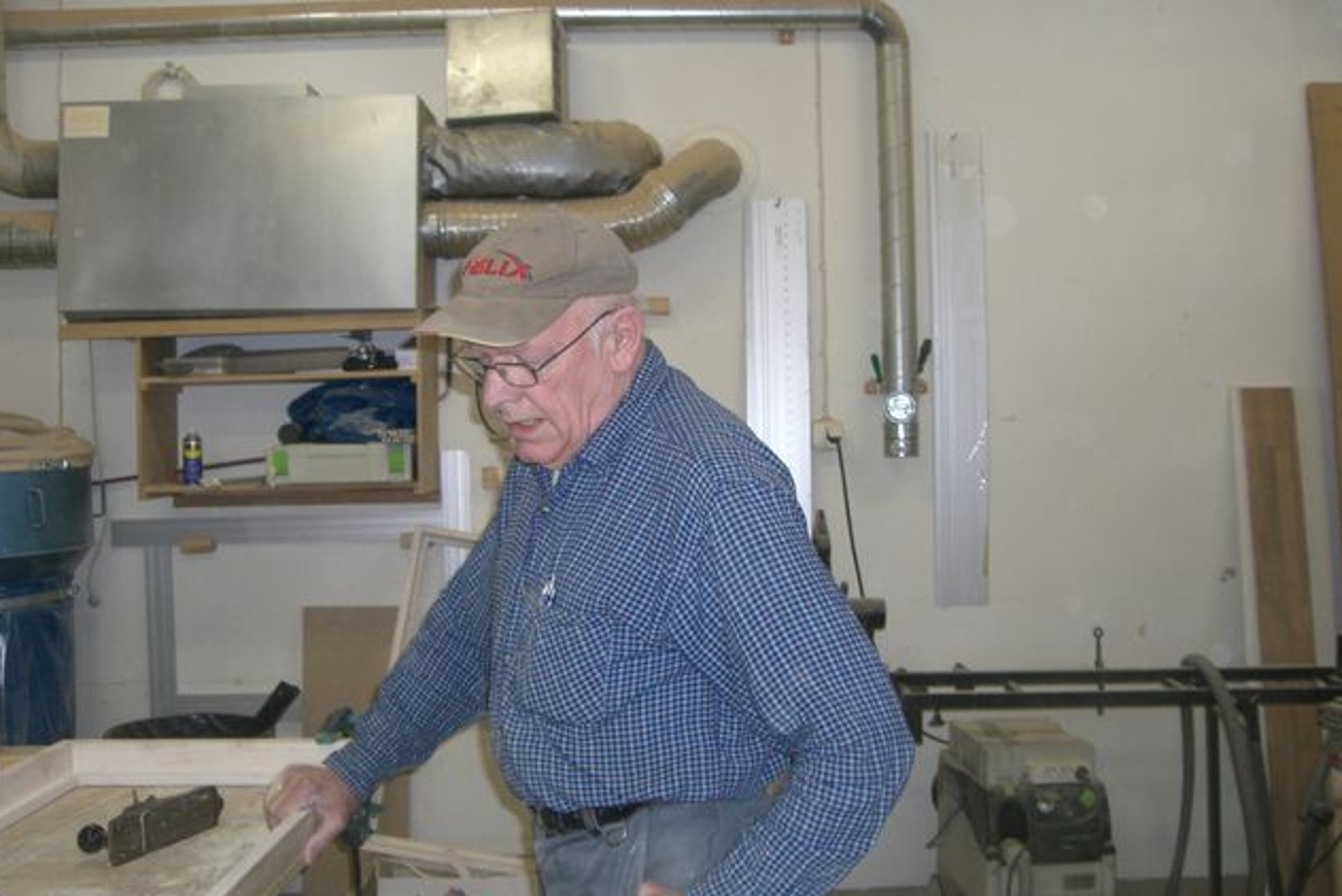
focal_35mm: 40
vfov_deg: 33.4
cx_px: 669
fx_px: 1492
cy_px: 442
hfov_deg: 48.4
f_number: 2.7
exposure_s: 1/60
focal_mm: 6.2
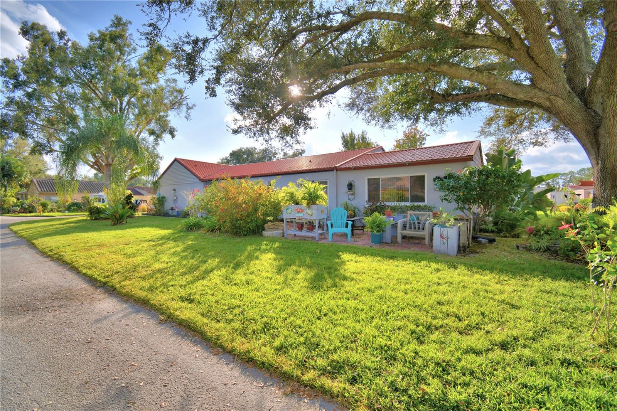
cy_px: 206
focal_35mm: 15
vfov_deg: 77.3
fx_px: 257
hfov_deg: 100.4
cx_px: 308
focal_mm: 10
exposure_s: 1/1000
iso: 100
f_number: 4.5
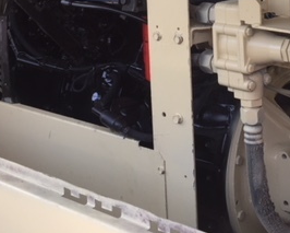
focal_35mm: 68
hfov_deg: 27.5
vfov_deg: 21.3
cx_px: 214
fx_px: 584
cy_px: -27
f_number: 2.2
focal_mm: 4.15
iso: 32
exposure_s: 1/370
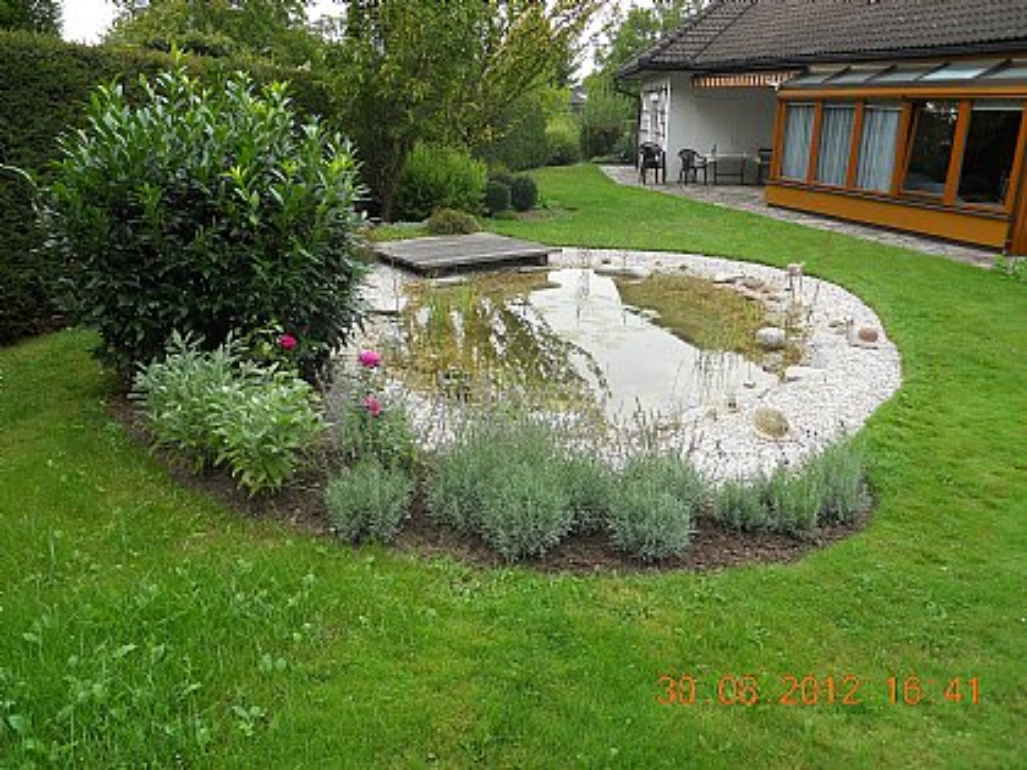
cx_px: 514
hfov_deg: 63.4
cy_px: 385
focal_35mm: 28
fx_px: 831
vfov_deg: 49.7
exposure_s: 1/250
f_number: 2.7
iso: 100
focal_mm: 5
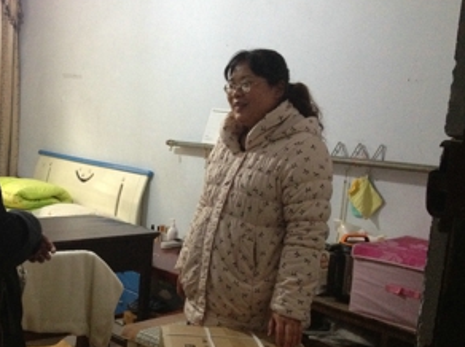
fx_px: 724
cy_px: 228
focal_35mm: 54
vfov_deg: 26.8
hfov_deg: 35.0
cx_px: 131
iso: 500
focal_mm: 4.28
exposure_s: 1/15
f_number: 2.4
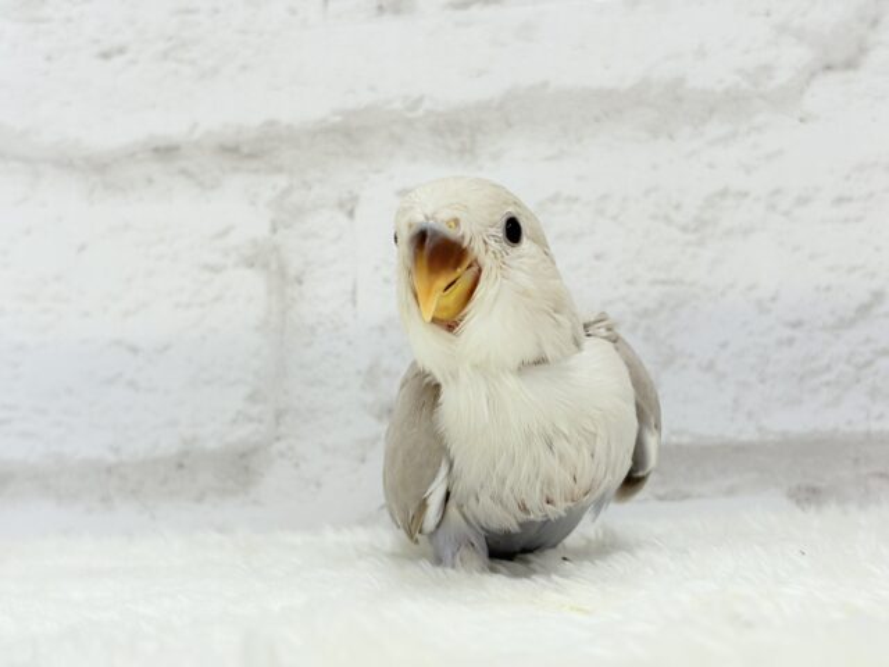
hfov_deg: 36.8
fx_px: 1335
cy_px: 334
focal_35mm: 52
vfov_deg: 28.0
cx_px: 444
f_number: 1.6
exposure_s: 1/50
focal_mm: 5.96
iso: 40
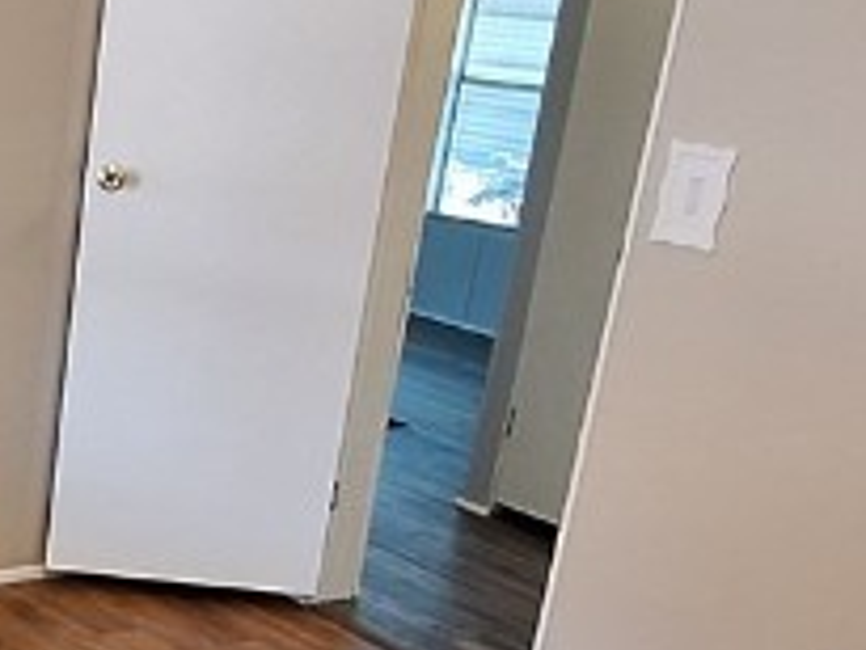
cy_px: 650
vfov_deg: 21.8
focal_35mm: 65
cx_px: -139
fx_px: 1627
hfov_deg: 26.8
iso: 160
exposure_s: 1/40
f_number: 2.2
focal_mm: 1.74
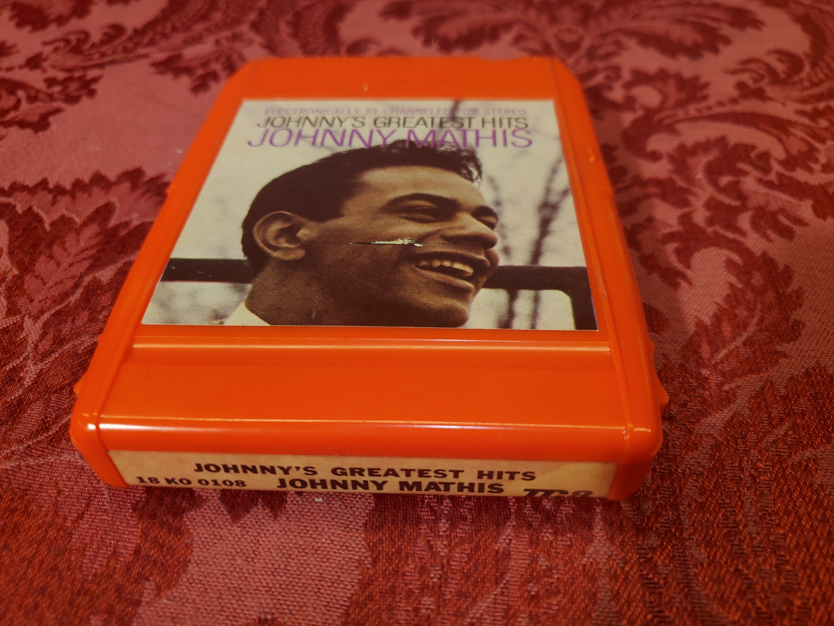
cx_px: 417
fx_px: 626
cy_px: 313
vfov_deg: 53.1
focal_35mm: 26
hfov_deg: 67.3
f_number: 1.5
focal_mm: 4.3
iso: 80
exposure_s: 1/120
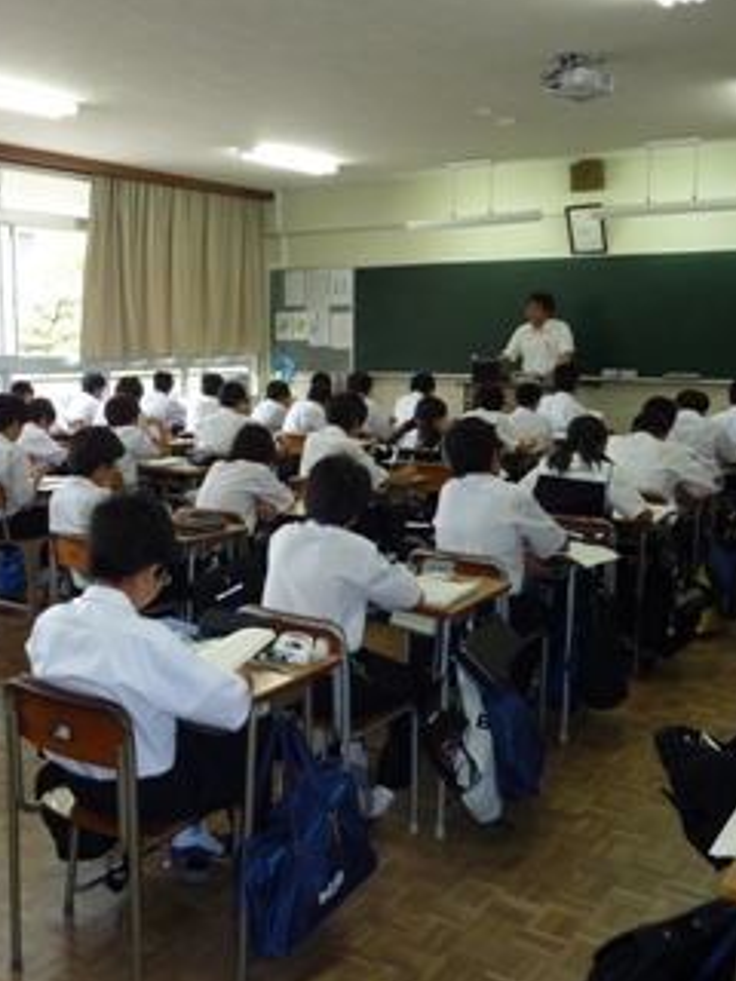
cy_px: 490
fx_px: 992
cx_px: 270
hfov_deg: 40.4
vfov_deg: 52.6
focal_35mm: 35
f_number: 3.3
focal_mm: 4.1
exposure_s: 1/30
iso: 100
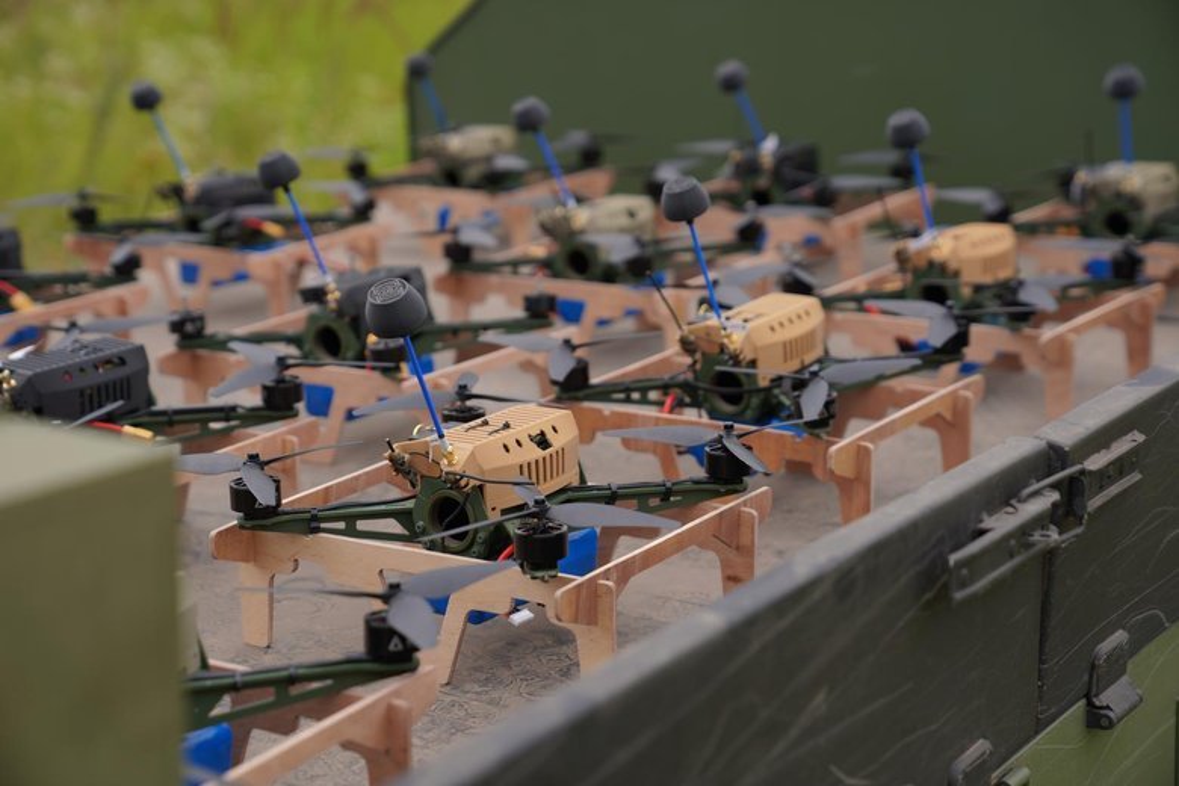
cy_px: 393
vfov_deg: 19.5
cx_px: 590
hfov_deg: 28.8
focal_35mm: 70
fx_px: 2292
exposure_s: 1/320
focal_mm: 70
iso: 50
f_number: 3.5
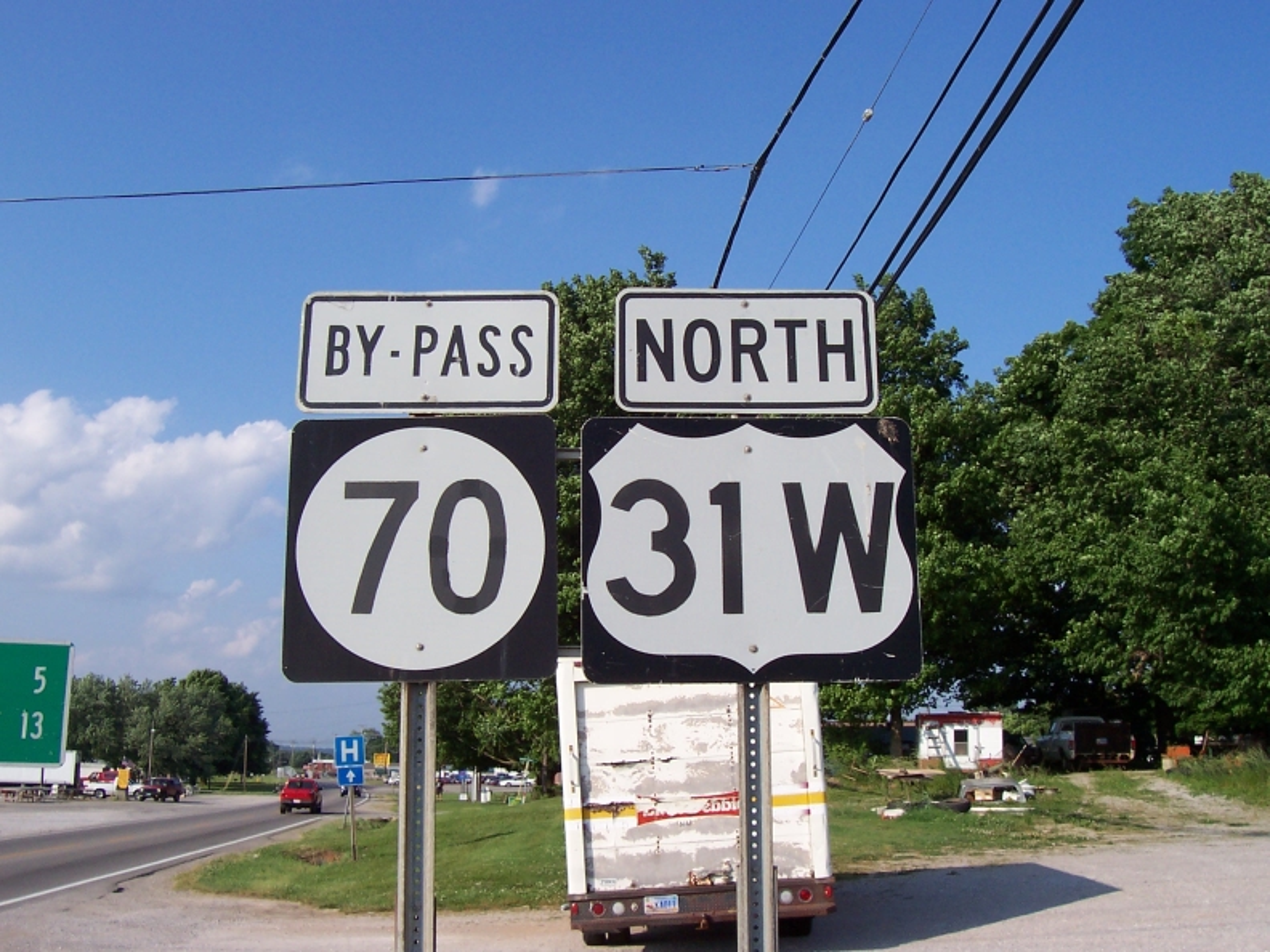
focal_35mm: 37
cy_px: 476
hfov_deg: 50.1
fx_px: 1357
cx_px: 635
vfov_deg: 38.7
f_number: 5.6
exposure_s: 1/750
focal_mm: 5.6
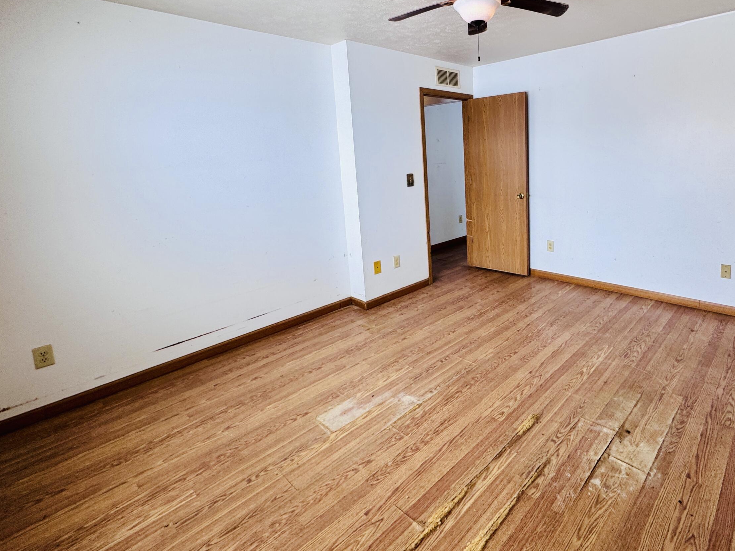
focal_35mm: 19
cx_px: 460
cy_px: 210
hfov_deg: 83.0
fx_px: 403
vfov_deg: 67.7
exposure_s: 1/120
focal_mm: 2.22
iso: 50
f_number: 2.2
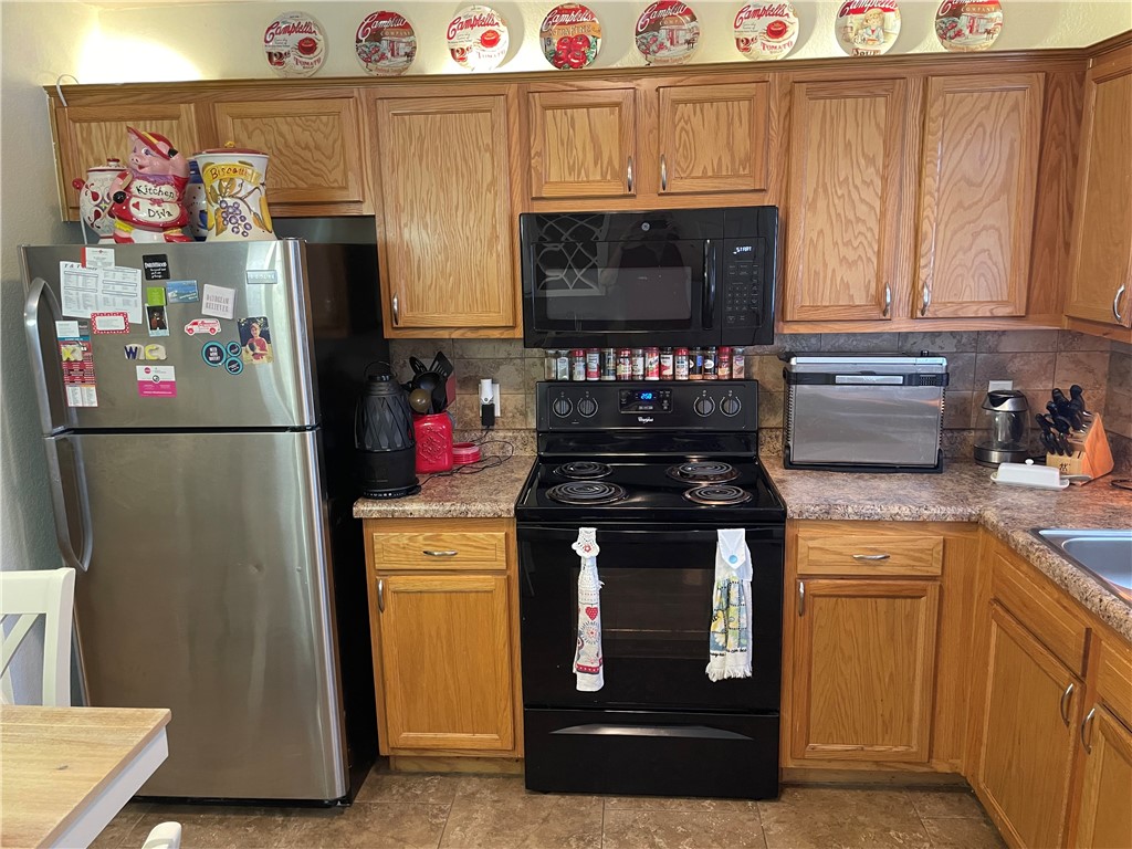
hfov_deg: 67.3
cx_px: 566
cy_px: 424
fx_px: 850
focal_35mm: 26
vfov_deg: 53.1
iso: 200
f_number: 1.6
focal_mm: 4.2
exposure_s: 1/60
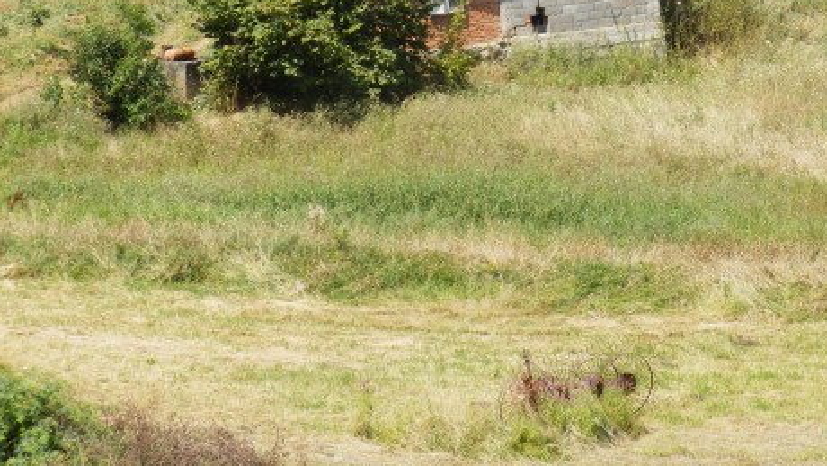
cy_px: -59
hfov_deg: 11.8
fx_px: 3992
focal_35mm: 182
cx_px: 604
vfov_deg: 6.6
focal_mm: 17.1
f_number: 5.3
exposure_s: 1/250
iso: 80
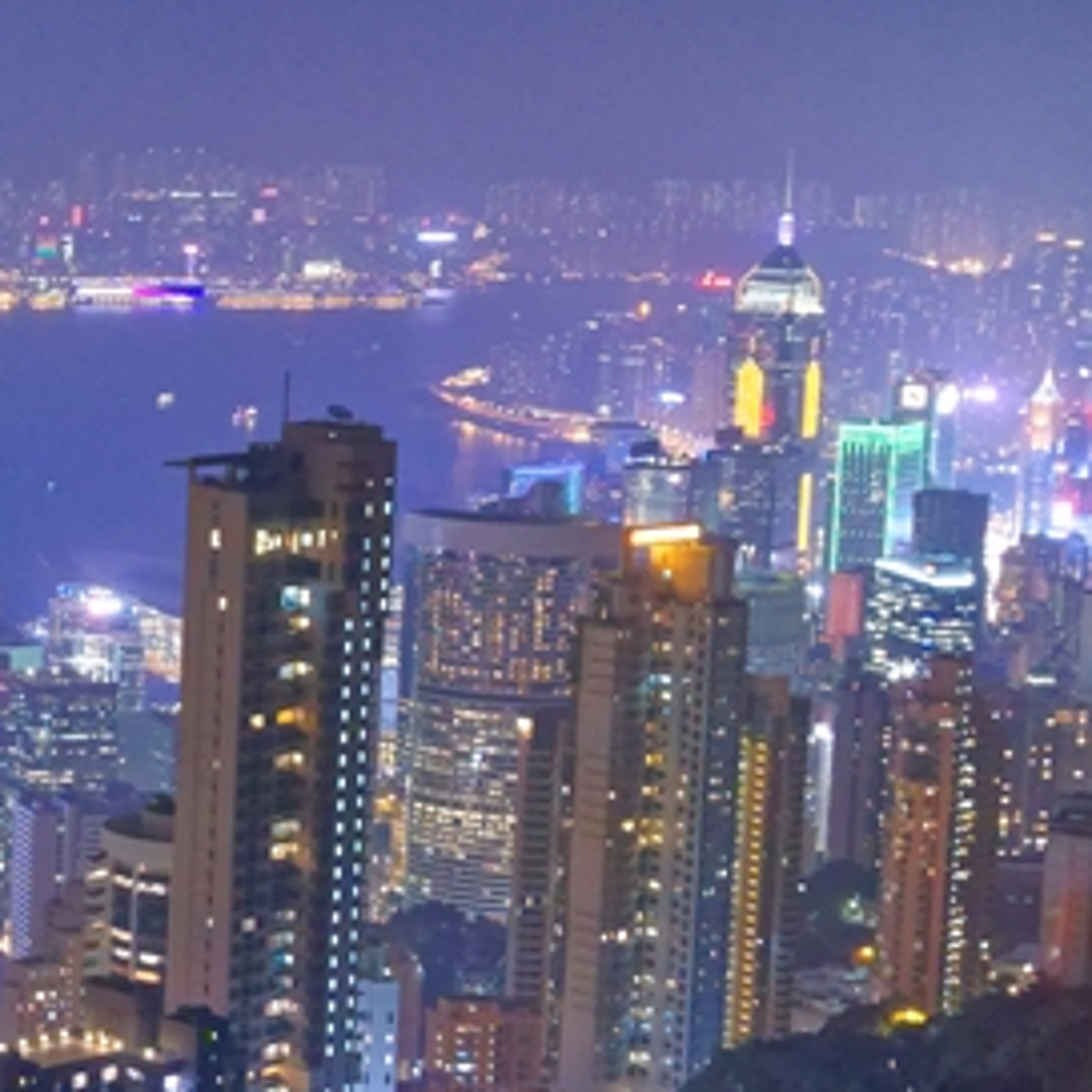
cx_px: -839
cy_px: 586
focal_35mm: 91
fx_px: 3248
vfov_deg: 19.1
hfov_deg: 16.2
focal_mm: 18
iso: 1250
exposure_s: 1/1.6
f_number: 7.1
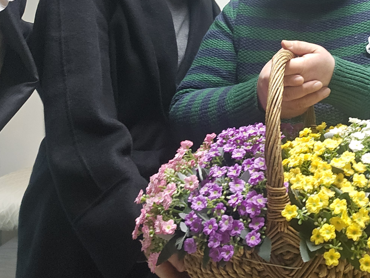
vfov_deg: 27.1
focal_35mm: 51
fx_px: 545
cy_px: 6
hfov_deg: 36.4
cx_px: 286
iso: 400
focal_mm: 3.3
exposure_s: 1/60.2
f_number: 2.2
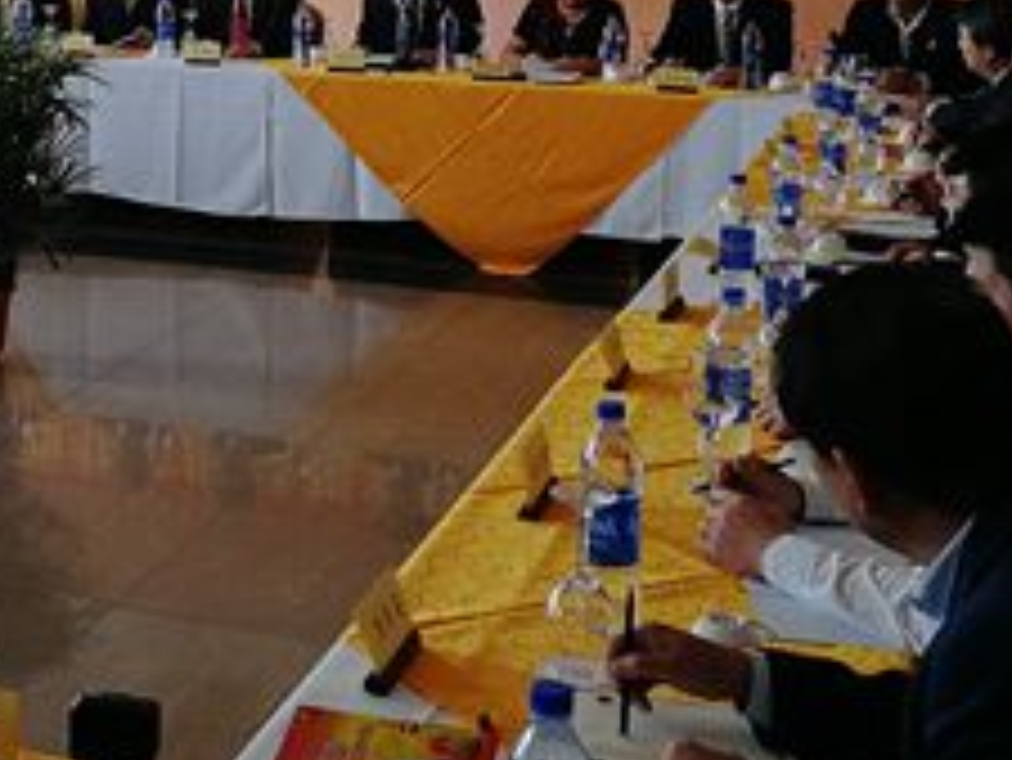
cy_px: -20
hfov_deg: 28.7
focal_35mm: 66
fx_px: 1931
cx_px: 198
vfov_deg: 21.4
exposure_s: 1/60
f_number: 2.2
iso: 64
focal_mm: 3.95
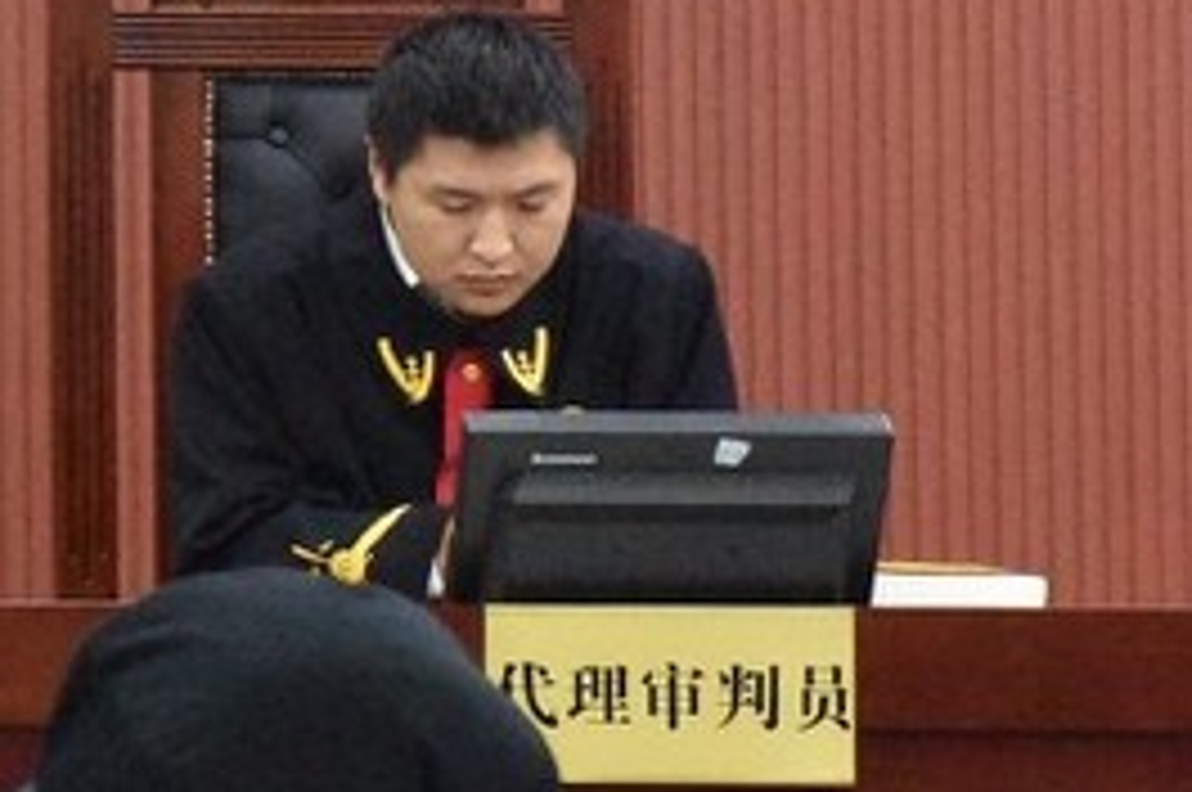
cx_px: -1120
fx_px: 9293
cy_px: -349
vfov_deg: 4.8
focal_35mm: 281
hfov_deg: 7.1
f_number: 11
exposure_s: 1/60
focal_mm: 62
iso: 12800
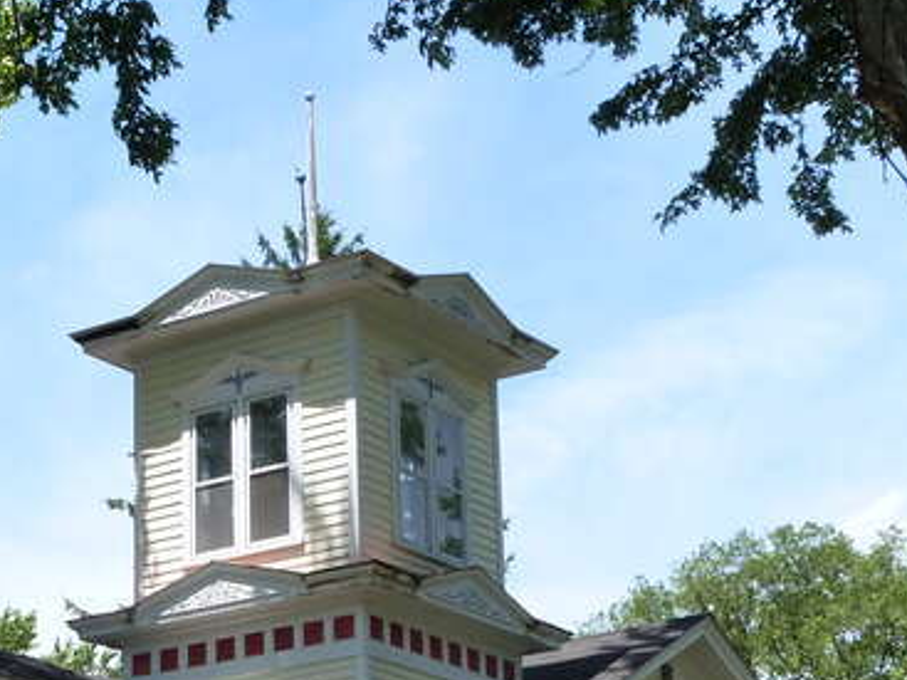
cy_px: 725
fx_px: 2515
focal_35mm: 96
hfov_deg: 20.1
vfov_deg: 15.1
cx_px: 111
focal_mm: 7.9
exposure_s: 1/250
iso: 250
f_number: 5.6
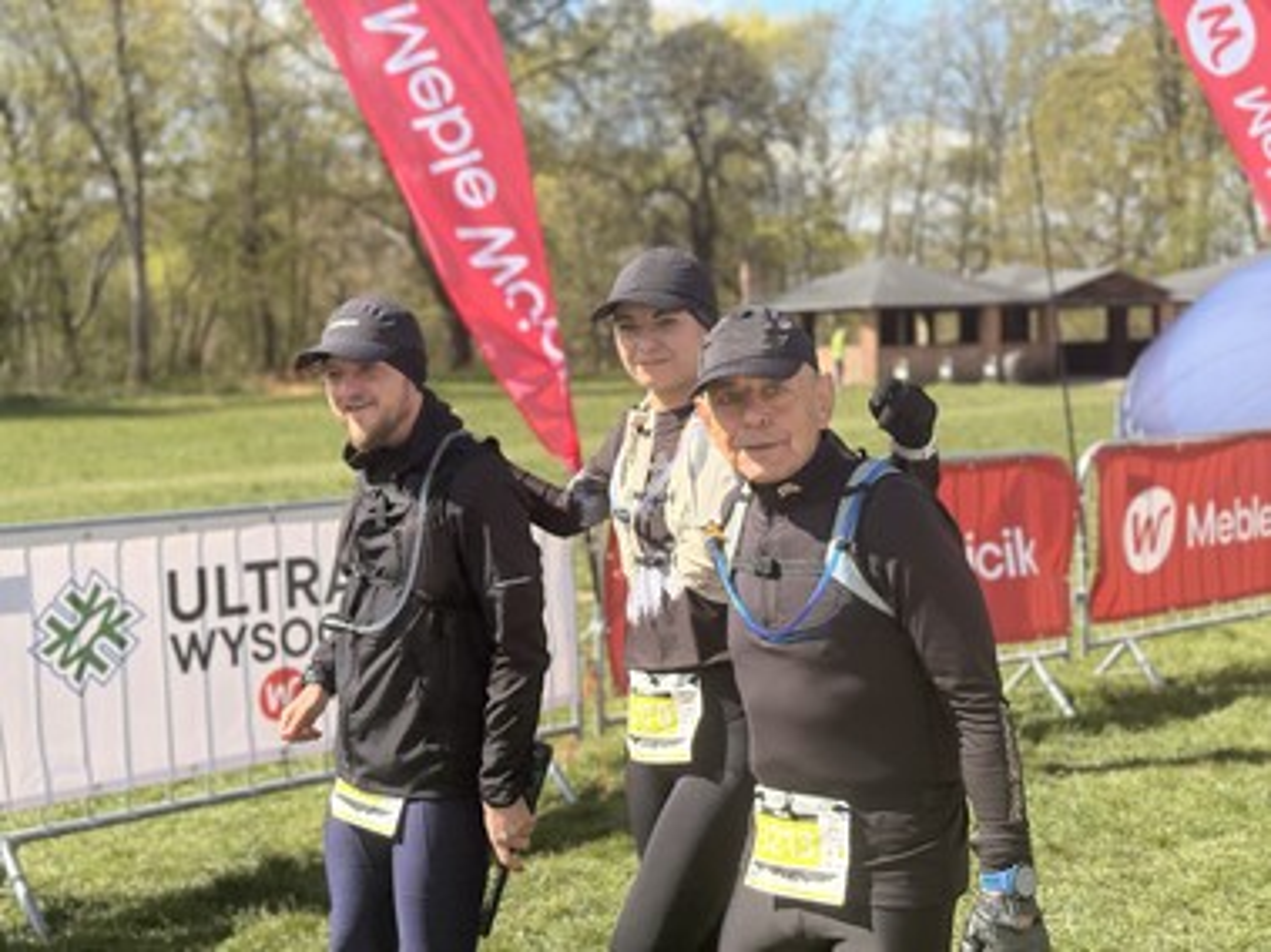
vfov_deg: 28.0
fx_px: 1909
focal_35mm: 52
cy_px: 476
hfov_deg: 36.8
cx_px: 636
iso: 50
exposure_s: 1/2212
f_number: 1.6
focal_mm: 5.96
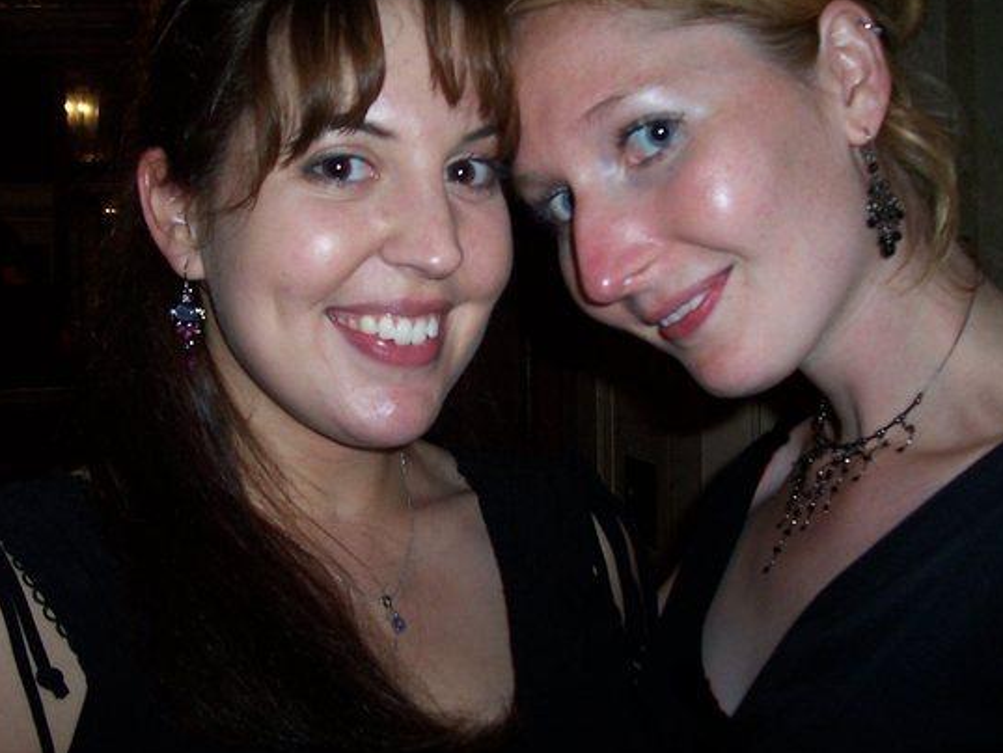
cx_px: 429
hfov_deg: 42.8
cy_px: 315
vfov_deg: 32.8
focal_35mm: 44
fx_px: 1275
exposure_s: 1/60
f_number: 2.8
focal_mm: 5.6
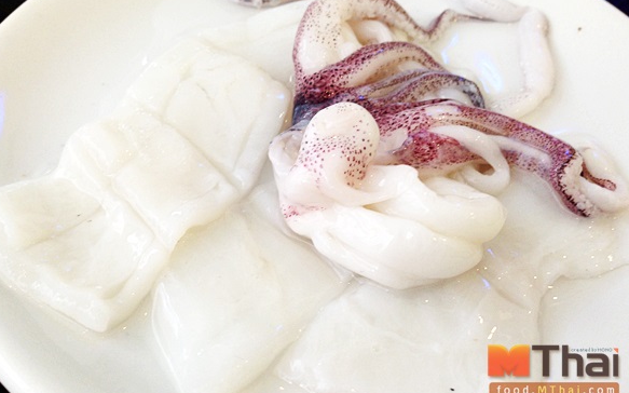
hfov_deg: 54.0
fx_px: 617
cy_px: 168
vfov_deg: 35.2
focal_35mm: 36
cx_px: 314
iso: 80
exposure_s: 1/20
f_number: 2.4
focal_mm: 4.12
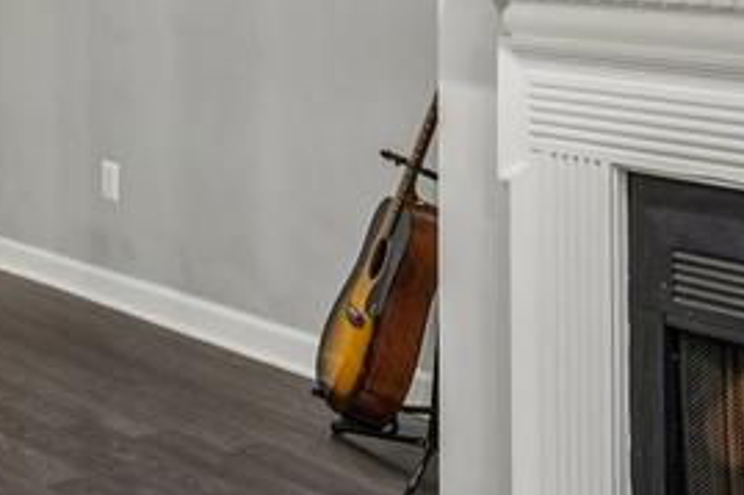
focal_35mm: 75
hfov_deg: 25.2
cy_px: -97
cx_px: -64
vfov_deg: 17.3
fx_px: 1549
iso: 200
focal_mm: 14
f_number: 8
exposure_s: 1/6
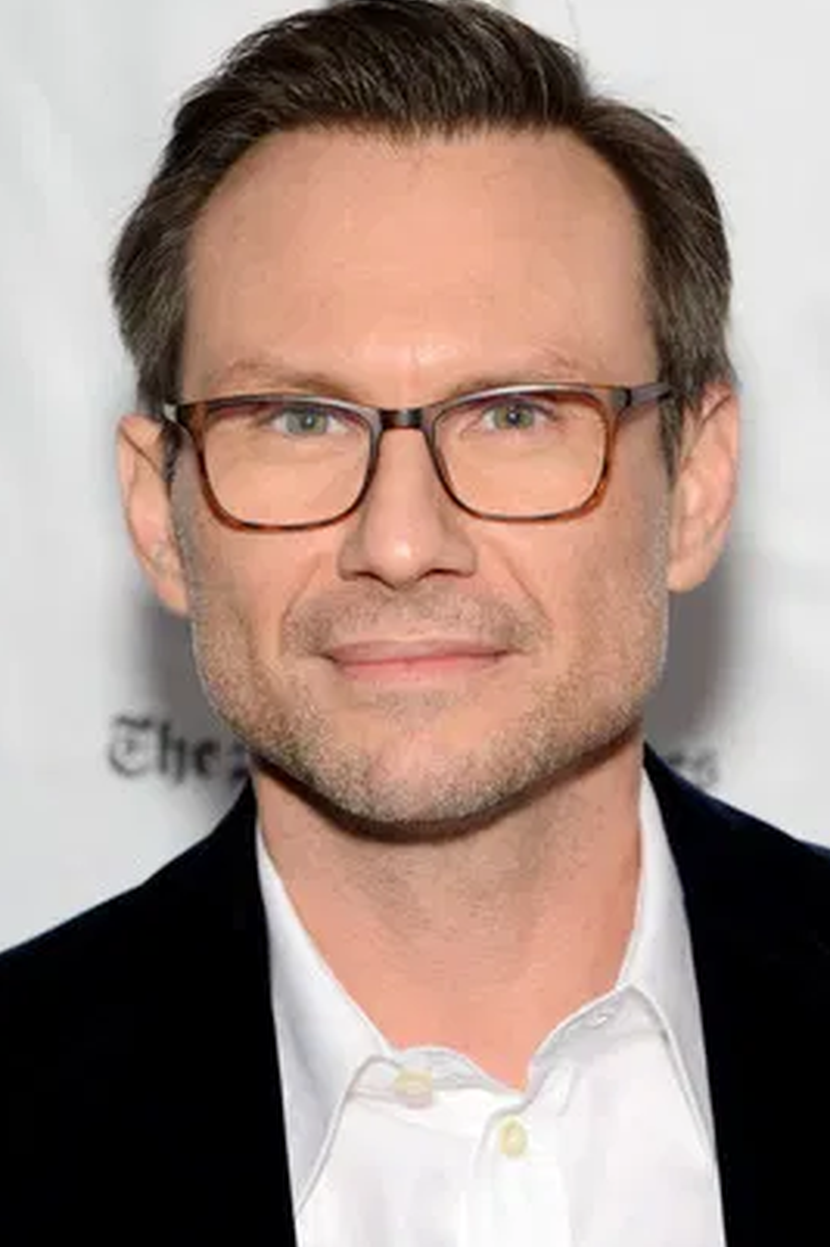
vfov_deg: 16.3
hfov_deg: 10.9
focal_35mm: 126
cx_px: 426
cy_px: 611
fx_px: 4361
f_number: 6.3
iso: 320
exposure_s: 1/125
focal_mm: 112
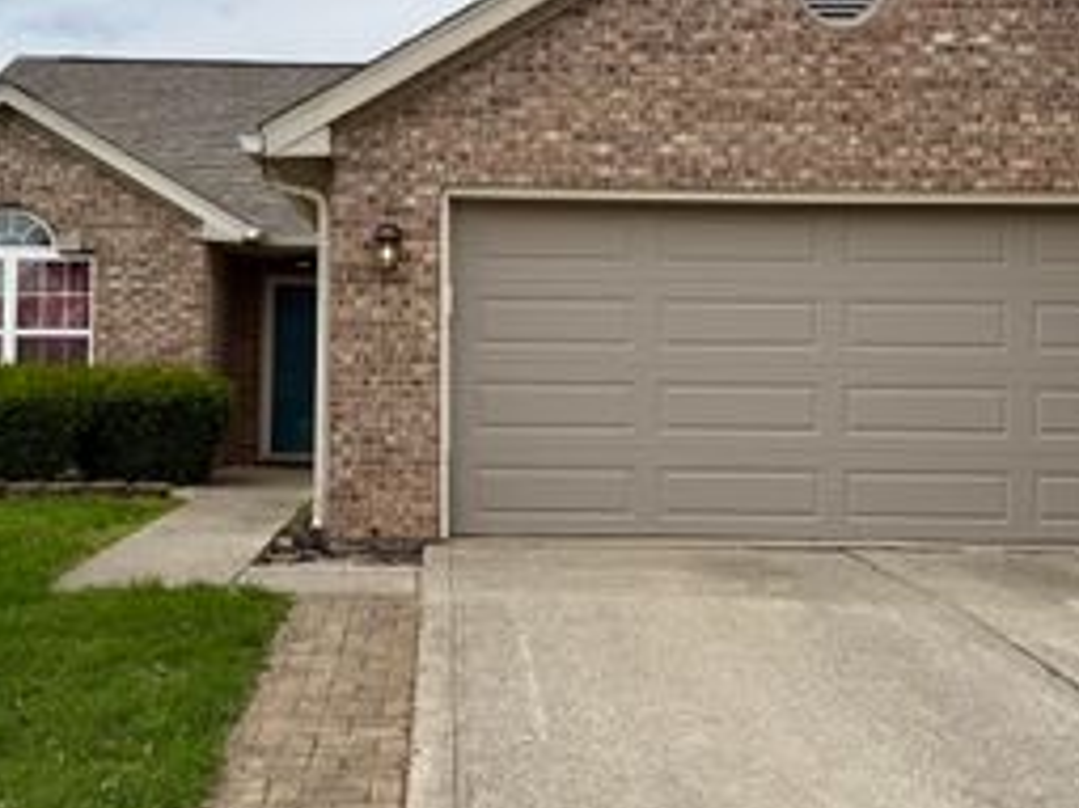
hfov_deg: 40.4
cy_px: 315
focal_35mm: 47
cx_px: 474
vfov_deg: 30.8
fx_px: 1464
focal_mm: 6.76
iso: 80
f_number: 1.78
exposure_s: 1/6173
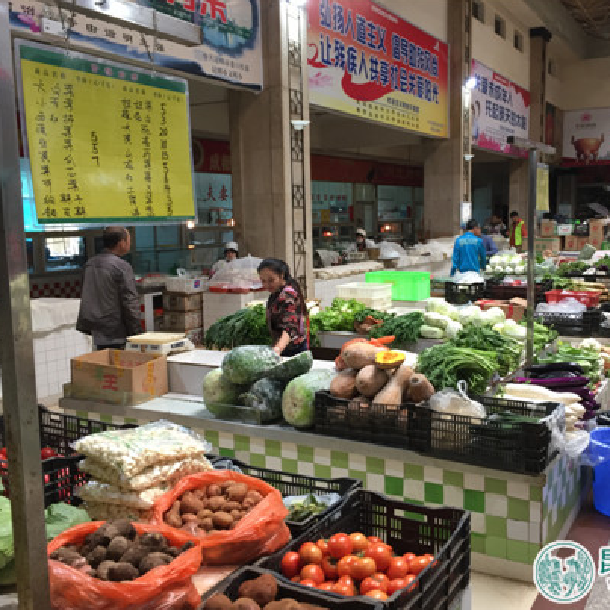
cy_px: 307
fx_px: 698
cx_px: 359
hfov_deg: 47.0
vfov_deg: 47.2
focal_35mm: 35
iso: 100
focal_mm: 4.15
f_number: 2.2
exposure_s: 1/33
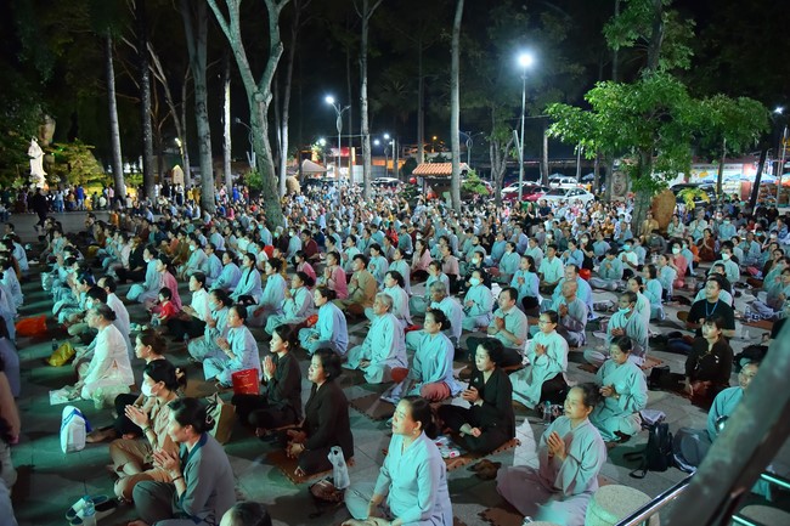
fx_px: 527
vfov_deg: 53.1
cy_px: 263
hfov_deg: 73.8
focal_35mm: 24
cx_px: 395
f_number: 4
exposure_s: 1/50
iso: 2000
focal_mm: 24
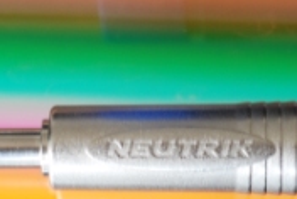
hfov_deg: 9.0
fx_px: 1892
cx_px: 162
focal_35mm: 229
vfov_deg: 6.0
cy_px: 7
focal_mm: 60
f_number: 5.6
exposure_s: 1.6
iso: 100
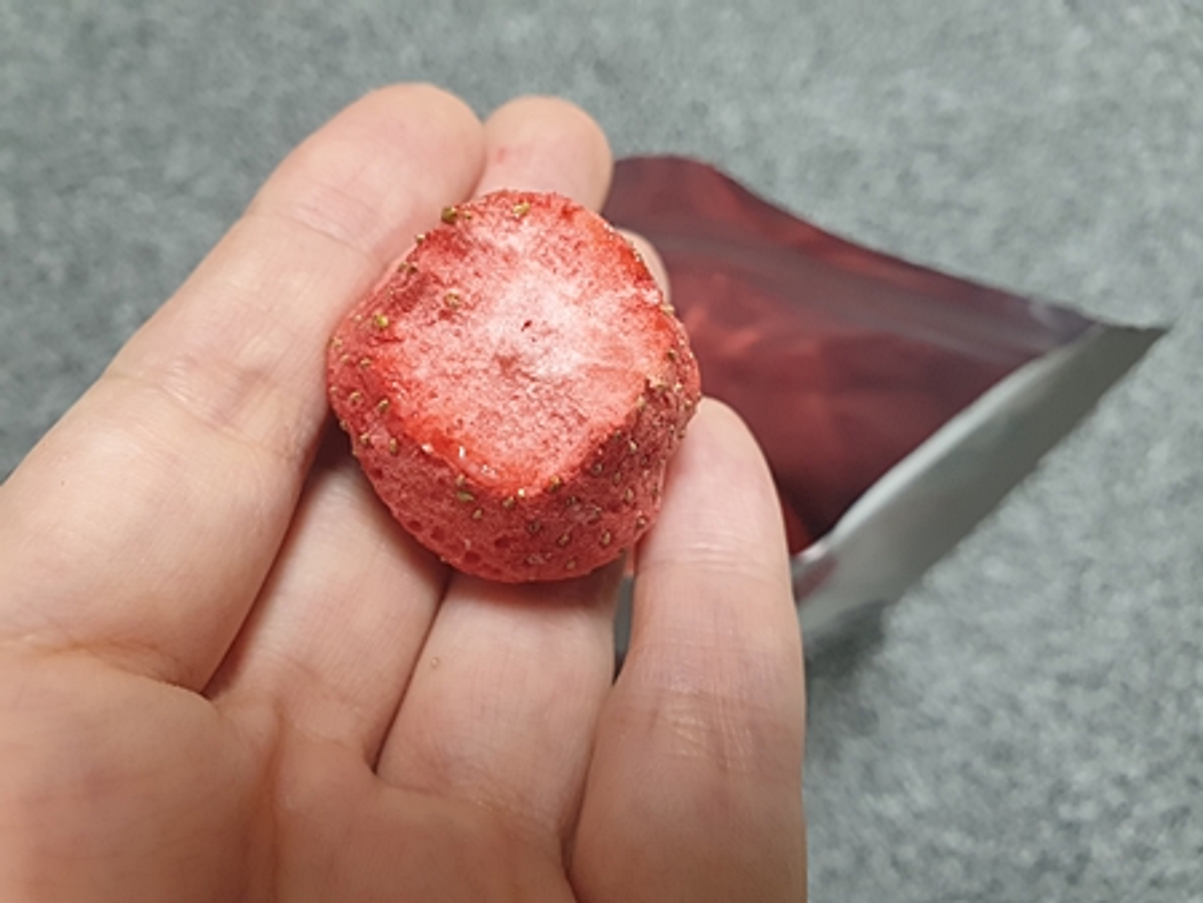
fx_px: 904
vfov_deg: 53.1
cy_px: 452
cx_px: 602
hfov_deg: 67.3
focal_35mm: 26
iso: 250
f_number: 2.4
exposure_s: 1/40
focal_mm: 4.3
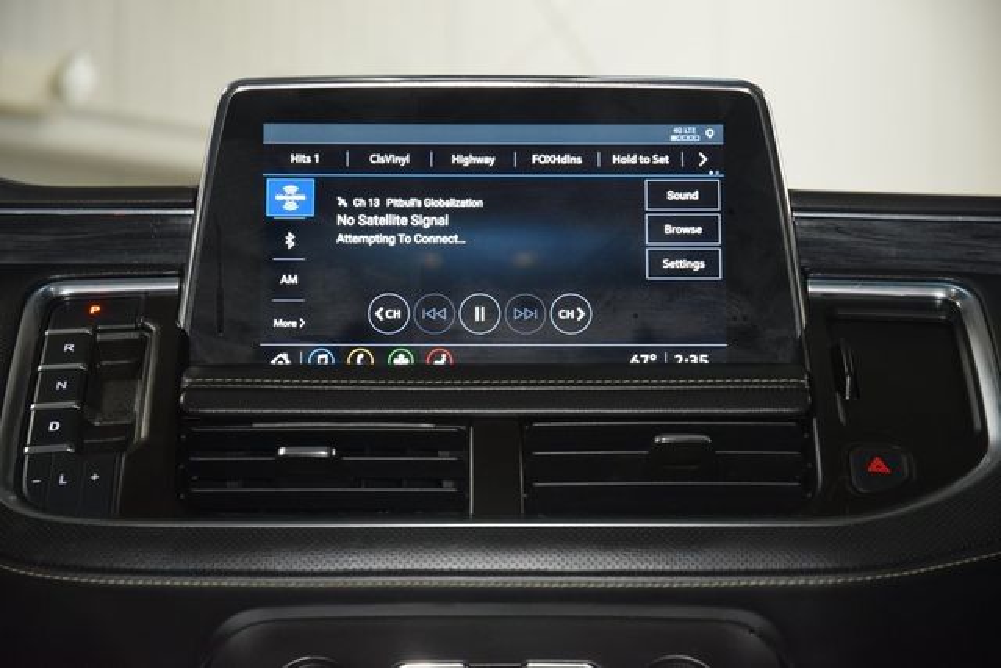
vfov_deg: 13.0
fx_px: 2920
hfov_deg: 19.5
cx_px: 500
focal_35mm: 105
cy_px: 334
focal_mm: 70
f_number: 4.5
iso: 1250
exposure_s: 1/60
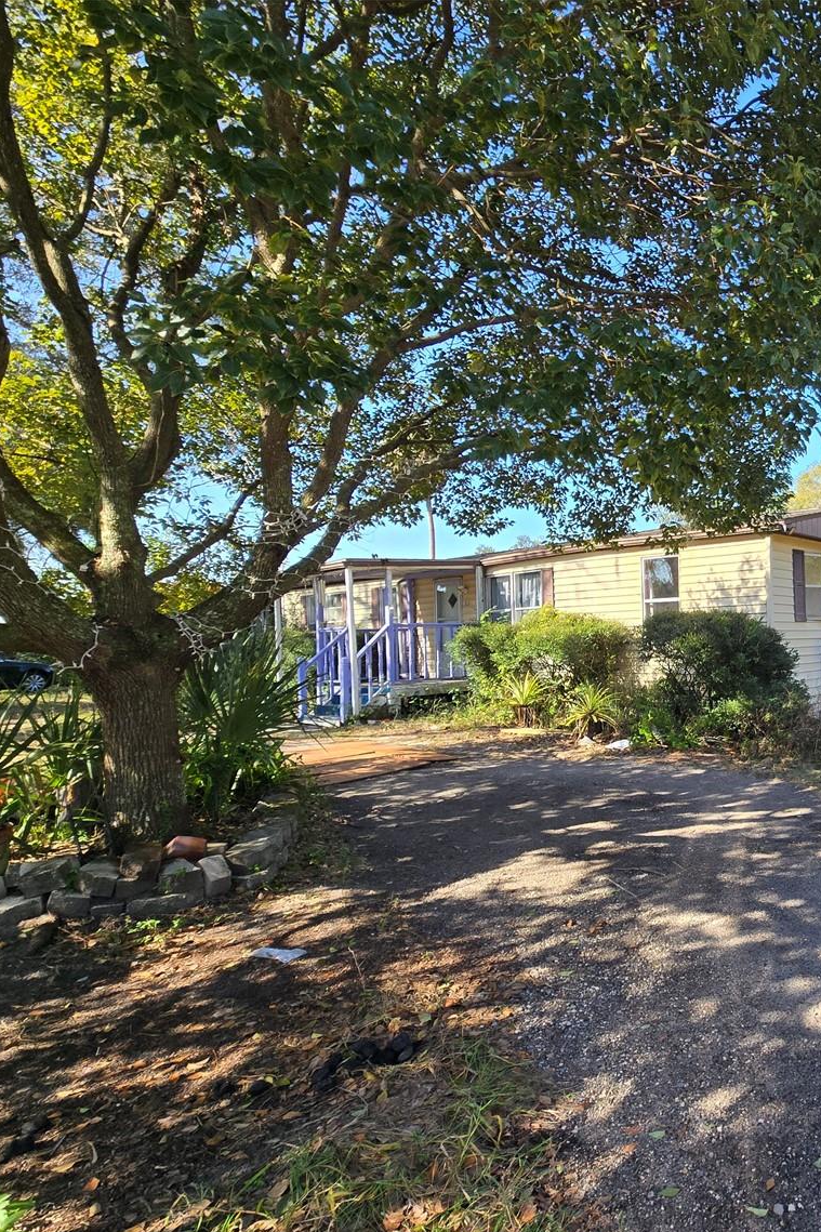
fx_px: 650
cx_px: 774
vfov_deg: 86.8
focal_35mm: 19
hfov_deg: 54.1
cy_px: 648
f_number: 2.2
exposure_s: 1/548
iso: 50
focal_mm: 2.2
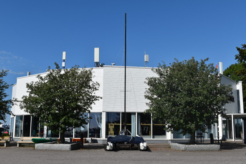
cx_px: 123
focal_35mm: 42
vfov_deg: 31.9
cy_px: 82
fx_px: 287
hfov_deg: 46.4
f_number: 9
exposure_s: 1/320
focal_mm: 28
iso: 100
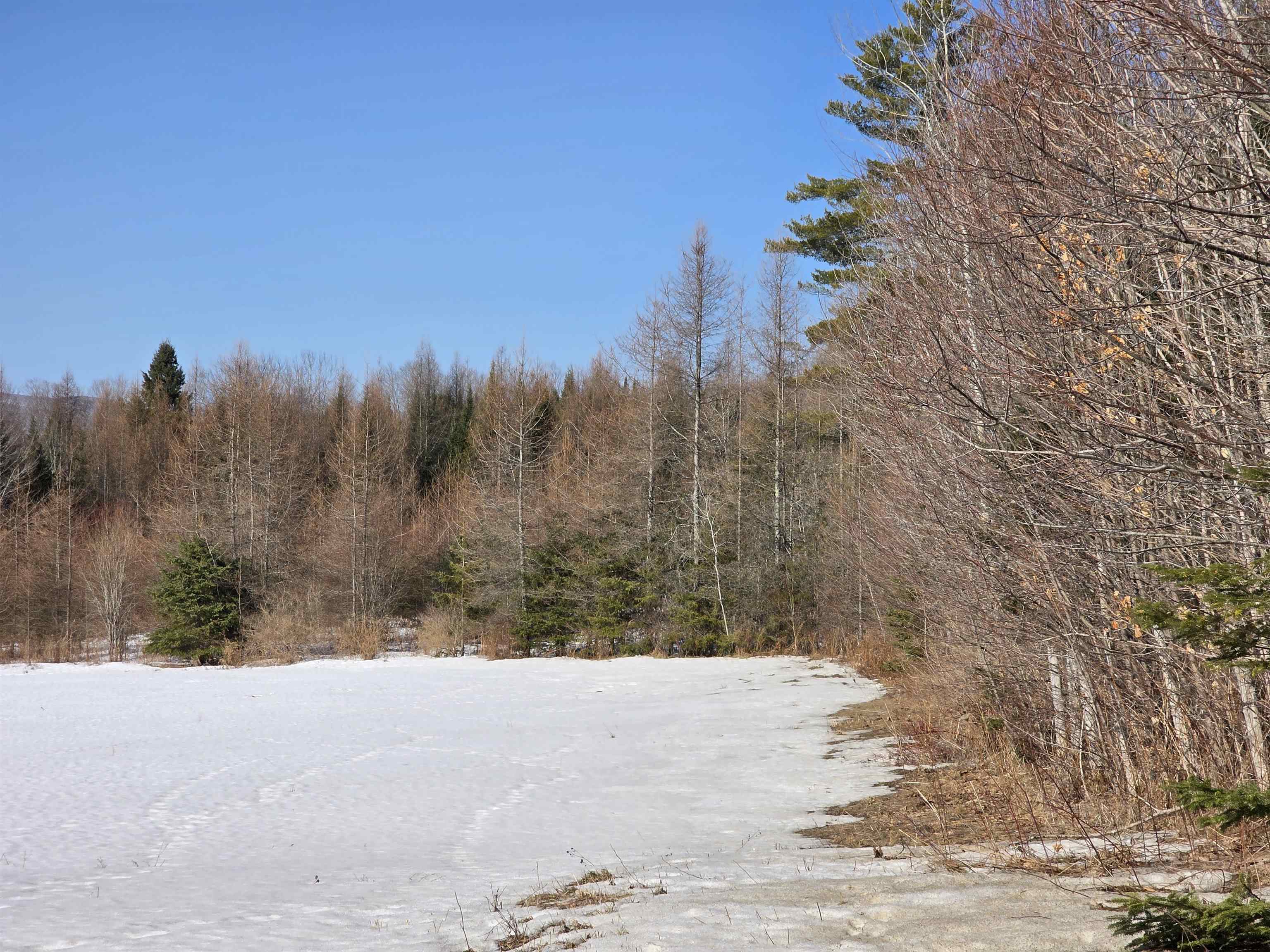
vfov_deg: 21.3
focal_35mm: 69
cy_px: 476
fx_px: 2531
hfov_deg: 28.2
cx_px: 635
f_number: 2.4
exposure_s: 1/2752
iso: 50
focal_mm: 7.9
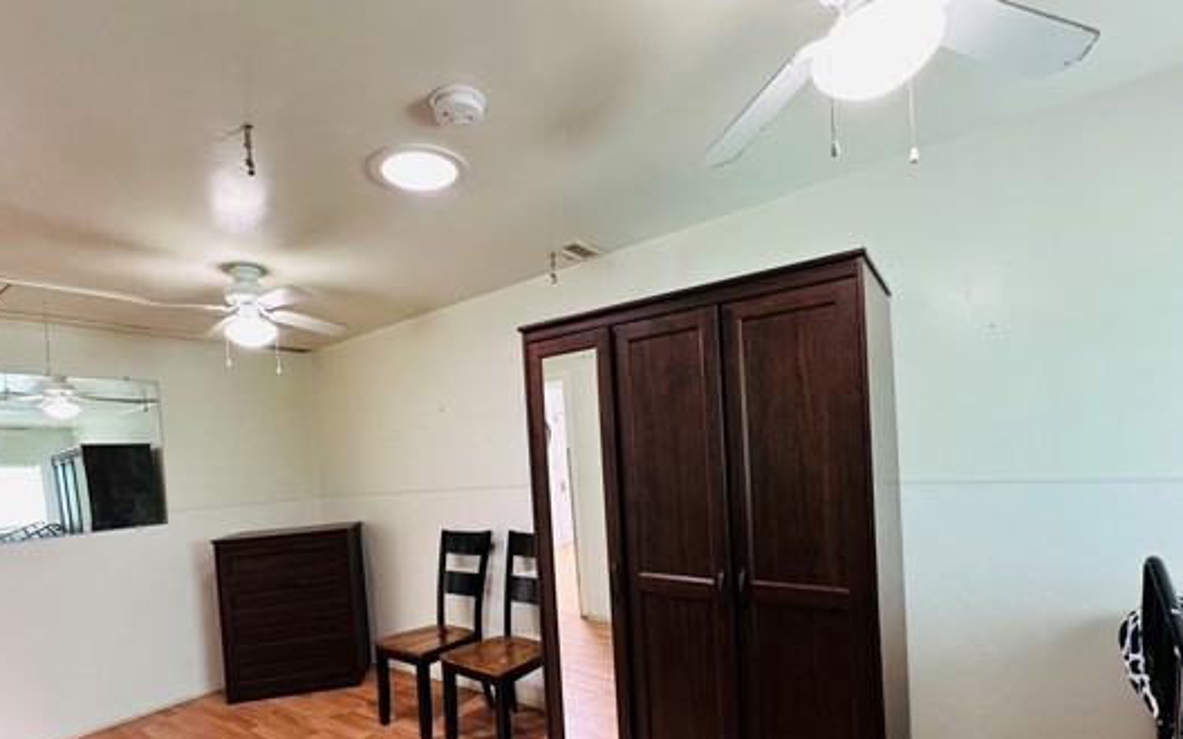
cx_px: 562
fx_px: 580
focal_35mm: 18
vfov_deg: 64.0
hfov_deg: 91.0
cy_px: 466
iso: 250
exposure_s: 1/60
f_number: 2.2
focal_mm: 2.22
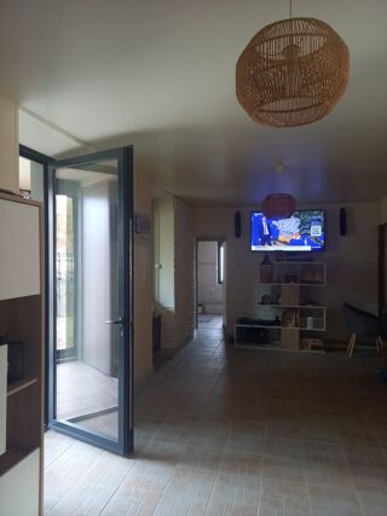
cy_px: 258
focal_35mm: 25
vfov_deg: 69.4
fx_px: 373
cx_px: 194
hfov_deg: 54.9
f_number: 1.8
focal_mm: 4.65
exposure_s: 1/33
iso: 320
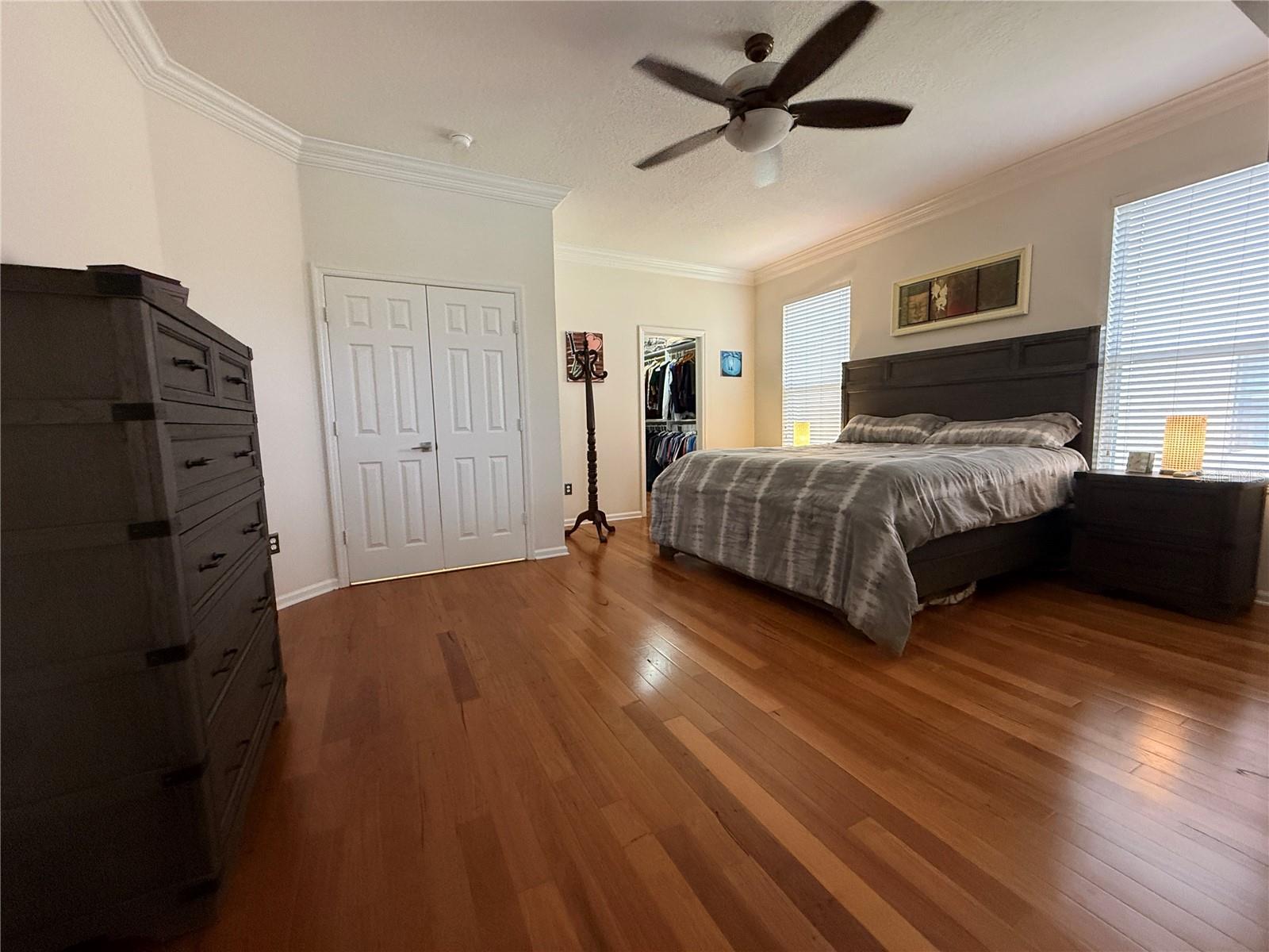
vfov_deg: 85.7
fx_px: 513
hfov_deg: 102.1
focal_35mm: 14
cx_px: 634
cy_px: 476
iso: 500
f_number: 2.2
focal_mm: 2.22
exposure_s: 1/60
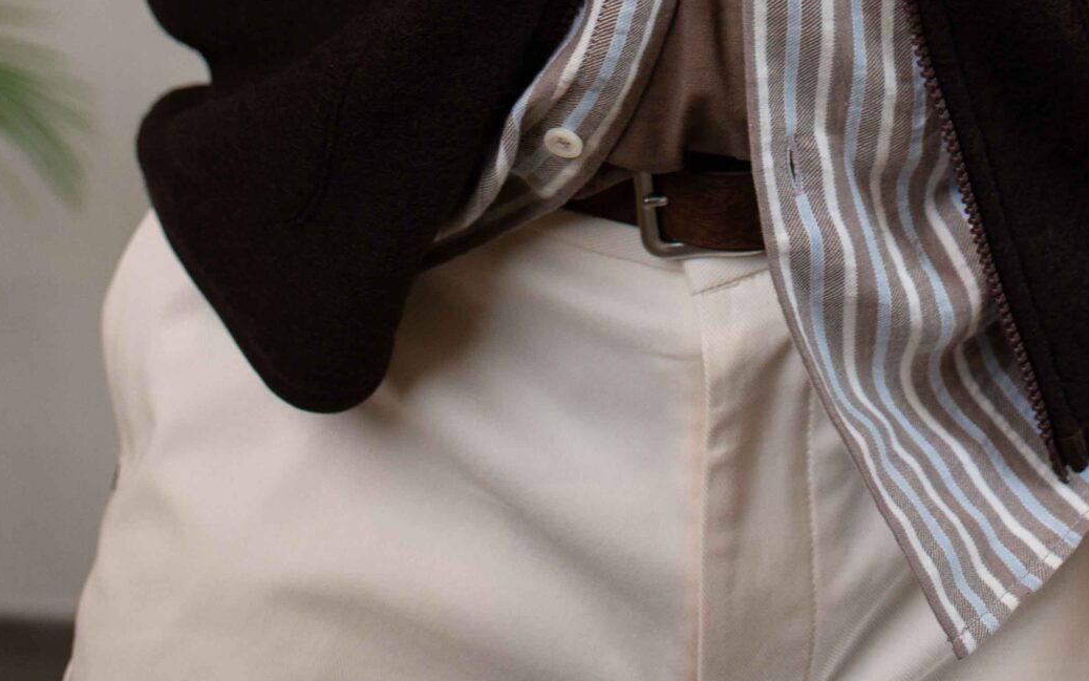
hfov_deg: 23.3
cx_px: 808
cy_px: -620
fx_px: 2612
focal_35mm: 88
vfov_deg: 13.1
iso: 800
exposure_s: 1/250
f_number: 3.2
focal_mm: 35
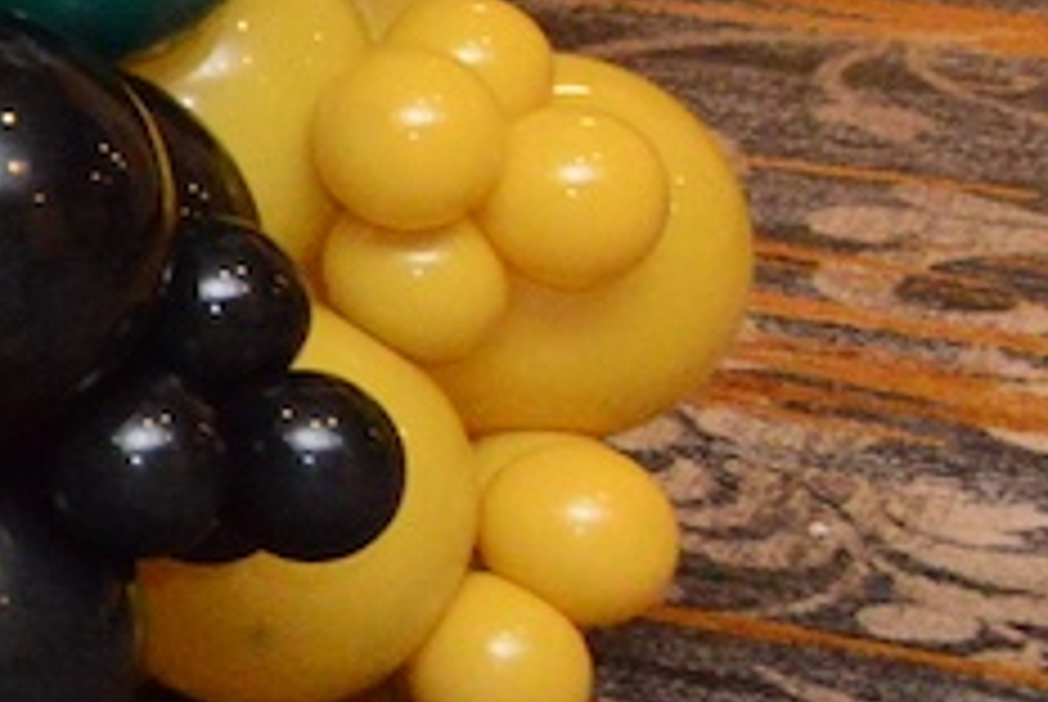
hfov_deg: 7.5
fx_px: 6296
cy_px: -860
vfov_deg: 6.2
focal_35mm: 216
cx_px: -2762
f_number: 7.1
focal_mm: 28
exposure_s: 1/60
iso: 6400
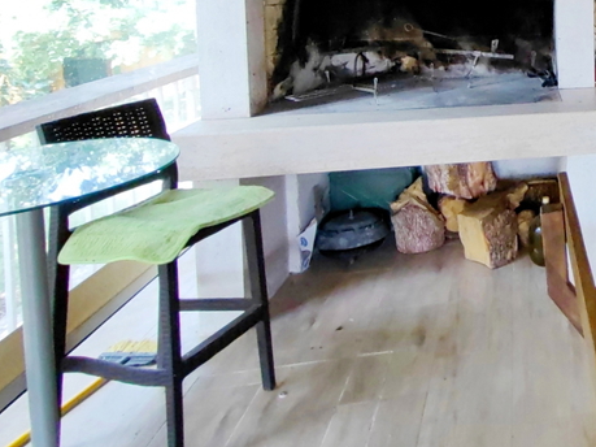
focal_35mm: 34
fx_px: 585
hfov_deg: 43.1
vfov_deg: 37.3
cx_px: 643
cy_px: -1
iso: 100
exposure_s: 1/100
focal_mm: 1.76
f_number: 2.2
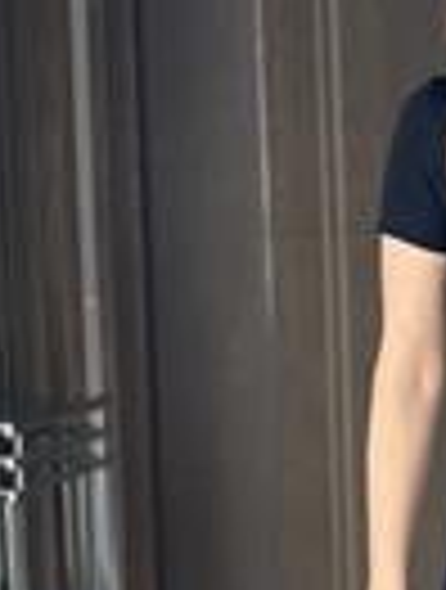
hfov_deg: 7.9
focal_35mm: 185
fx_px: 3163
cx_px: 635
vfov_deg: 10.5
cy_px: 626
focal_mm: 6.86
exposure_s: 1/60
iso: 200
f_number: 1.78
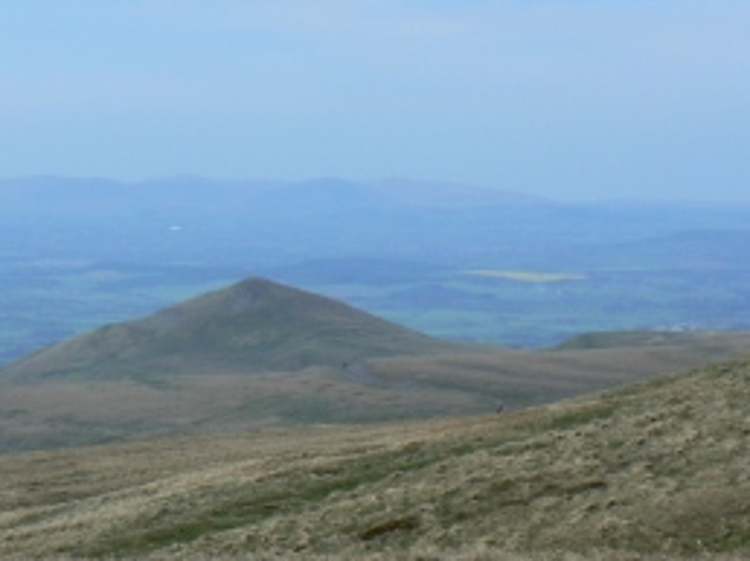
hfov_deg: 10.3
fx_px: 4134
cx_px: 131
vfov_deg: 7.8
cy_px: 294
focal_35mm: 191
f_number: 8
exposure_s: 1/400
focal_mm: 19
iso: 80
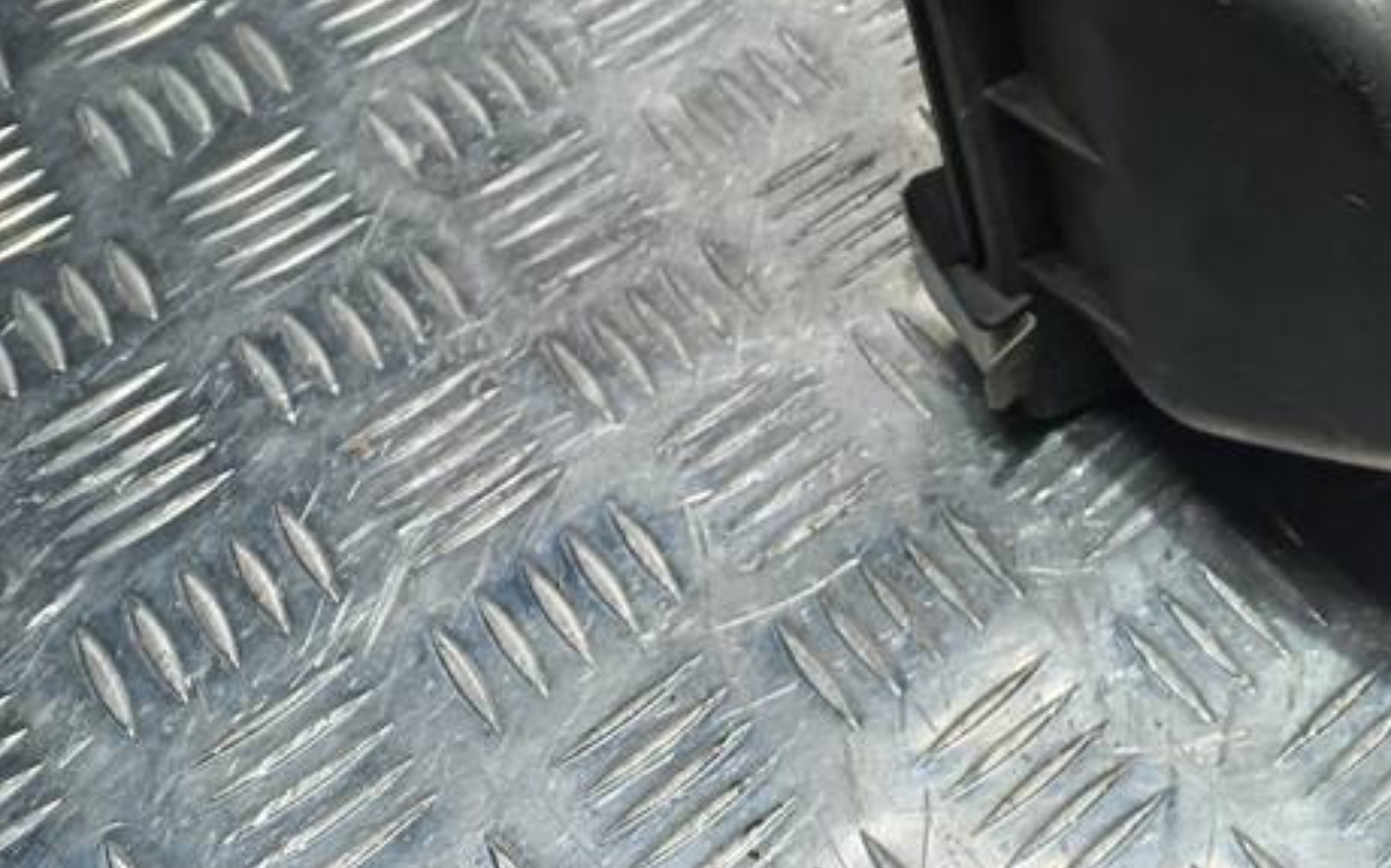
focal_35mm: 59
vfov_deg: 20.1
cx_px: 1497
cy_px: -269
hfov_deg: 31.1
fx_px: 2236
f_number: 1.8
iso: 50
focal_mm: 4.6
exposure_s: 1/50
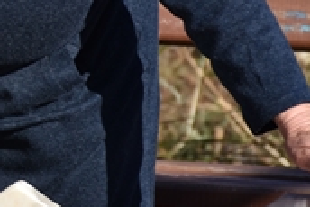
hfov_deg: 3.9
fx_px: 4516
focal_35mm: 524
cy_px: -29
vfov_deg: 2.6
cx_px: -126
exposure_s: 1/500
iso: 140
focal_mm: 100
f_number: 8
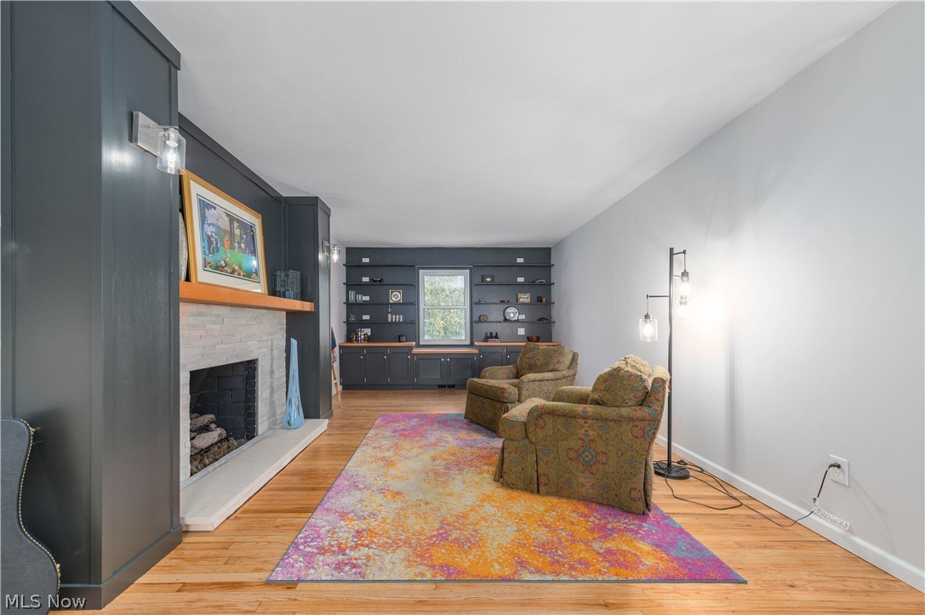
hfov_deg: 104.3
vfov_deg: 81.1
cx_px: 462
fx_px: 359
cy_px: 308
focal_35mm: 14
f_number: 9
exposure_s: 1/60
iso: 200
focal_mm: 14
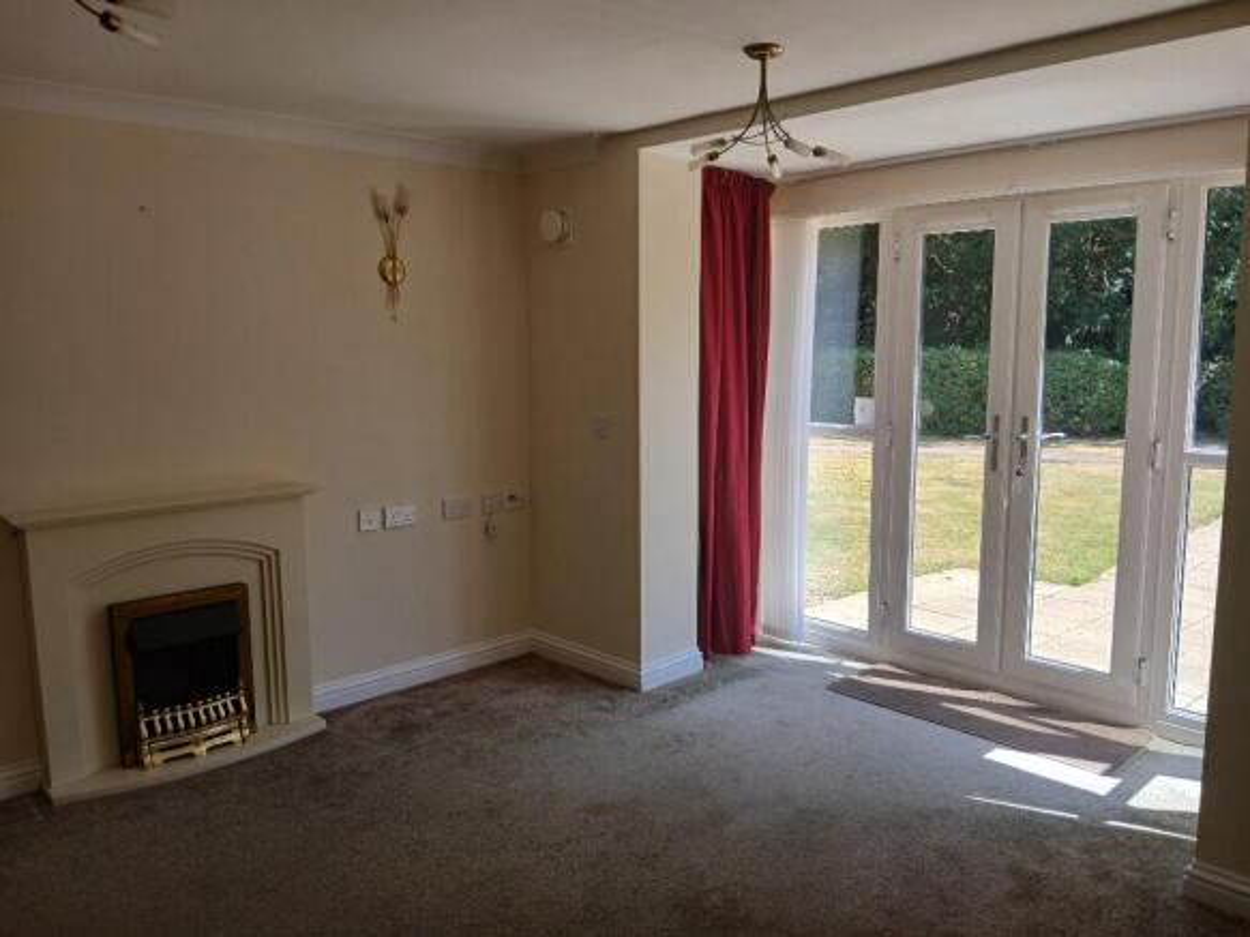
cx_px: 625
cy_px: 468
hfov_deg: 67.3
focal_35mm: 26
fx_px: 939
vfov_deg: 53.0
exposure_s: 1/100
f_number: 1.8
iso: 25
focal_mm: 3.98
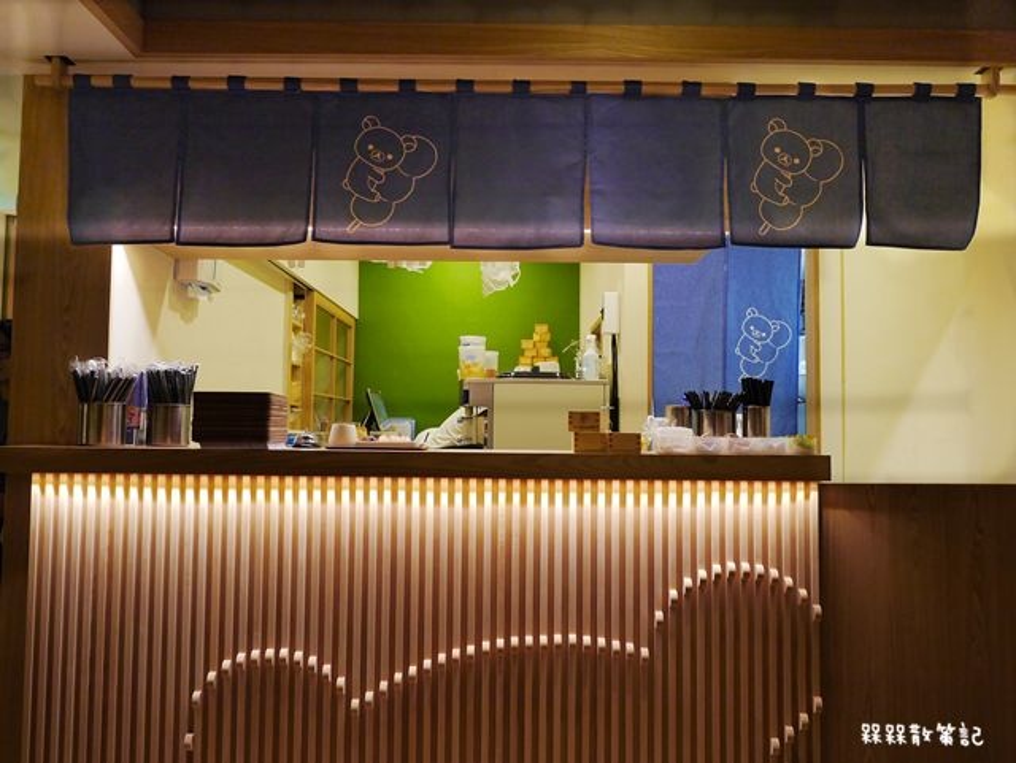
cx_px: 508
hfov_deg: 59.9
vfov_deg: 46.9
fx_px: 881
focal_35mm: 30
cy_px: 382
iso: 200
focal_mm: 15
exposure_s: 1/30
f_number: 3.2
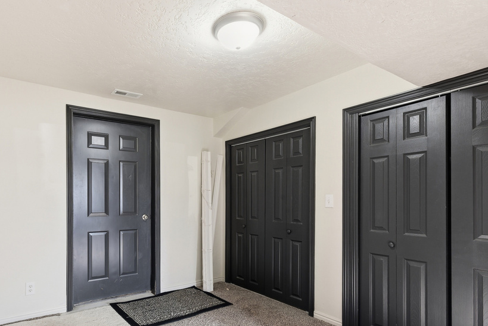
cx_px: 185
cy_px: 200
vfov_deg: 61.3
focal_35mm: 20
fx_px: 271
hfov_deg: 82.5
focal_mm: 16
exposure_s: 1/10
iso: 100
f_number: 10
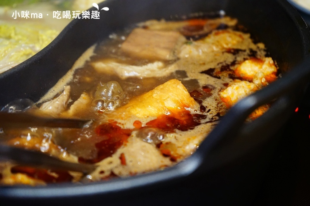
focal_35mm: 64
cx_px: 155
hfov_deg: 31.4
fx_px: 551
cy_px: 103
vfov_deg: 21.2
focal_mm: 64
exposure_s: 1/80
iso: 4000
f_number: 5.6
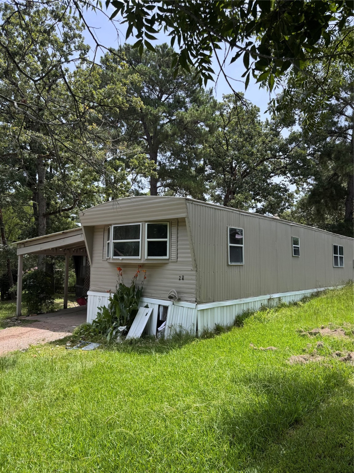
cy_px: 236
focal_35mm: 24
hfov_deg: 56.8
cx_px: 177
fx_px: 327
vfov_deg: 71.6
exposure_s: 1/1678
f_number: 1.78
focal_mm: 6.76
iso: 80
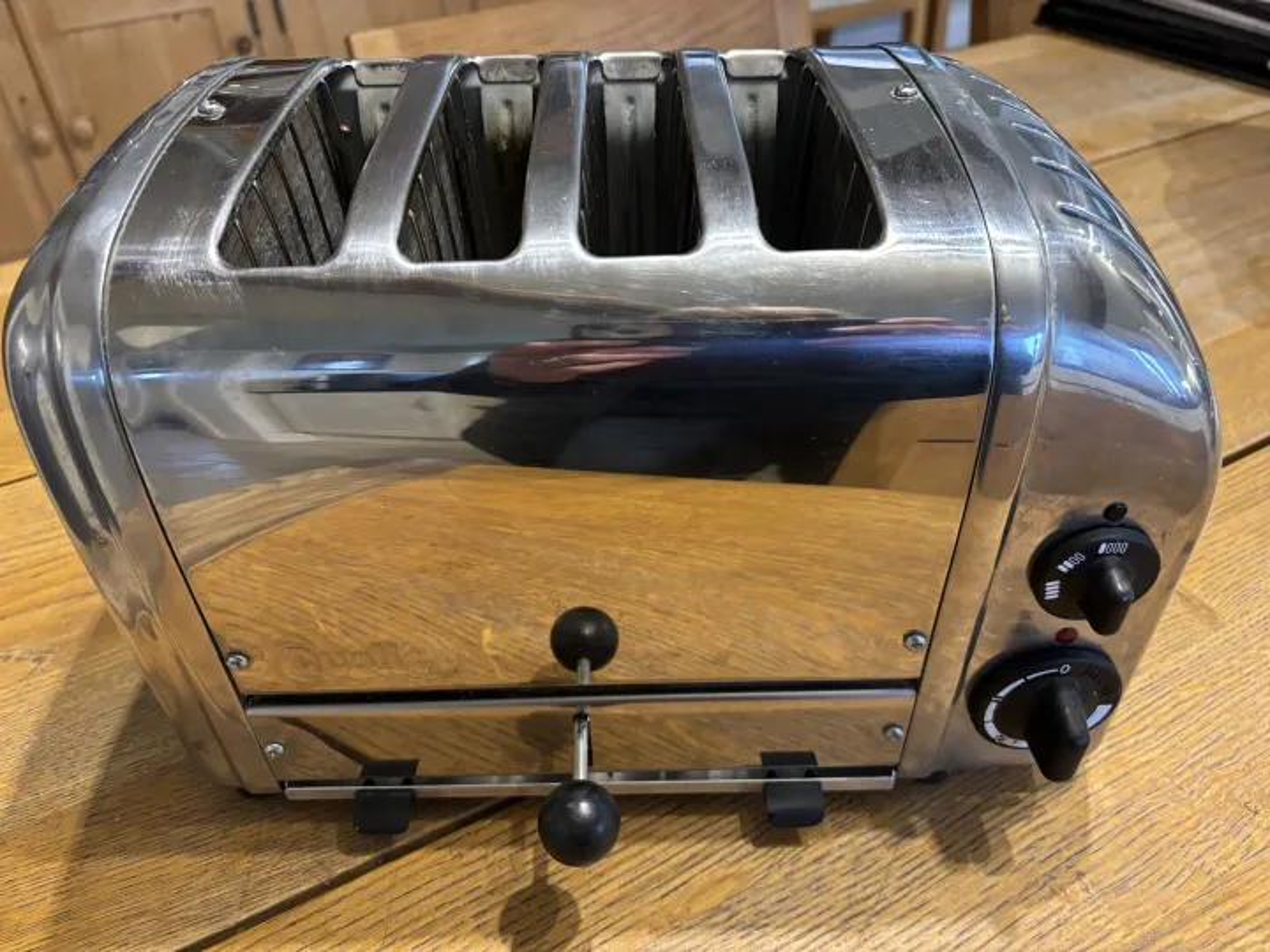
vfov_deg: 53.1
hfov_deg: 67.3
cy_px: 476
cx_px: 635
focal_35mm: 26
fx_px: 954
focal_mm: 5.96
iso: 500
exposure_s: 1/50
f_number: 1.6
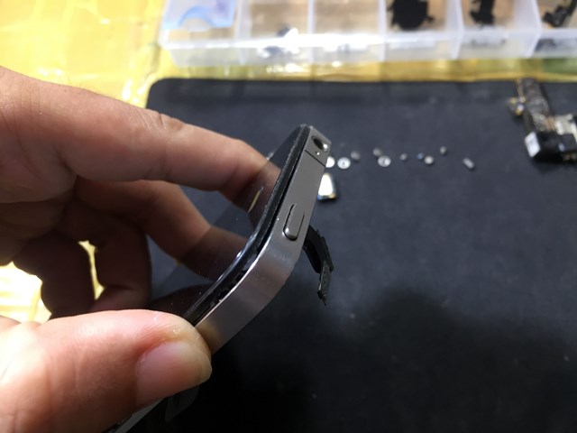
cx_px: 288
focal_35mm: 29
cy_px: 216
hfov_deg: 61.7
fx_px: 483
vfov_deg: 48.2
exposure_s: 1/33
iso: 100
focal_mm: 4.15
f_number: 2.2
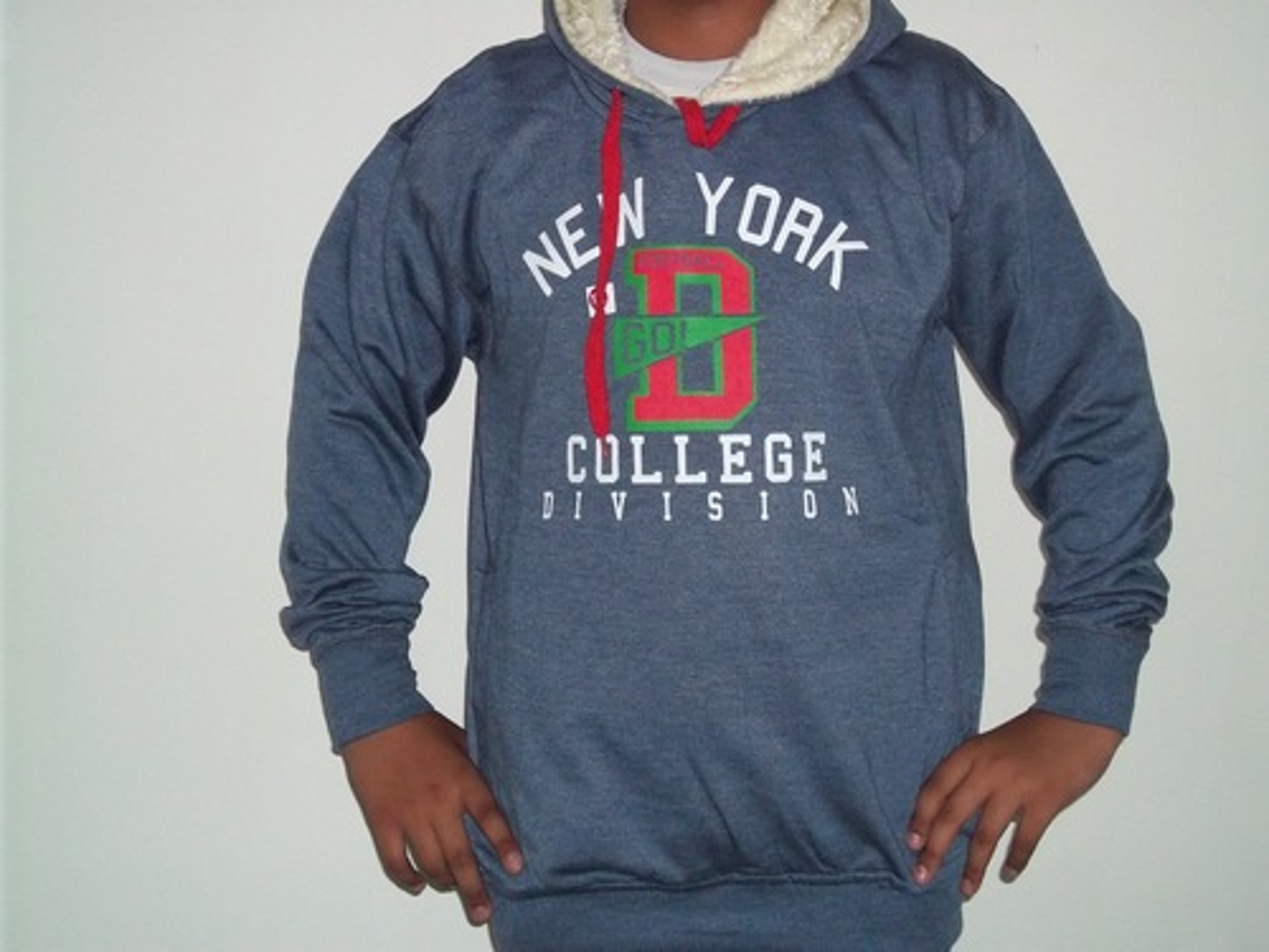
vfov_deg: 19.1
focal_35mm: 77
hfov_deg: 25.3
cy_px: 476
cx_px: 634
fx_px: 2823
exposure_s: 1/60
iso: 320
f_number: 4.6
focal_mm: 13.7
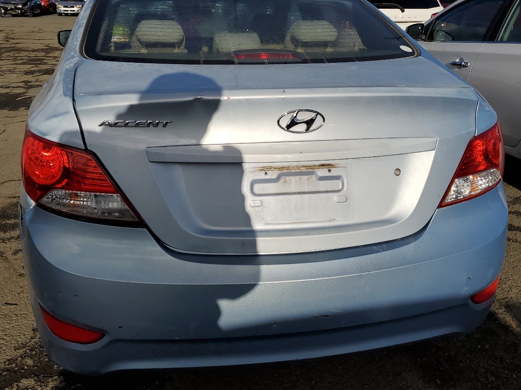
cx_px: 247
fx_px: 512
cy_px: 165
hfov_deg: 53.9
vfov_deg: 41.7
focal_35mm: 34
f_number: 1.5
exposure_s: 1/10000
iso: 51
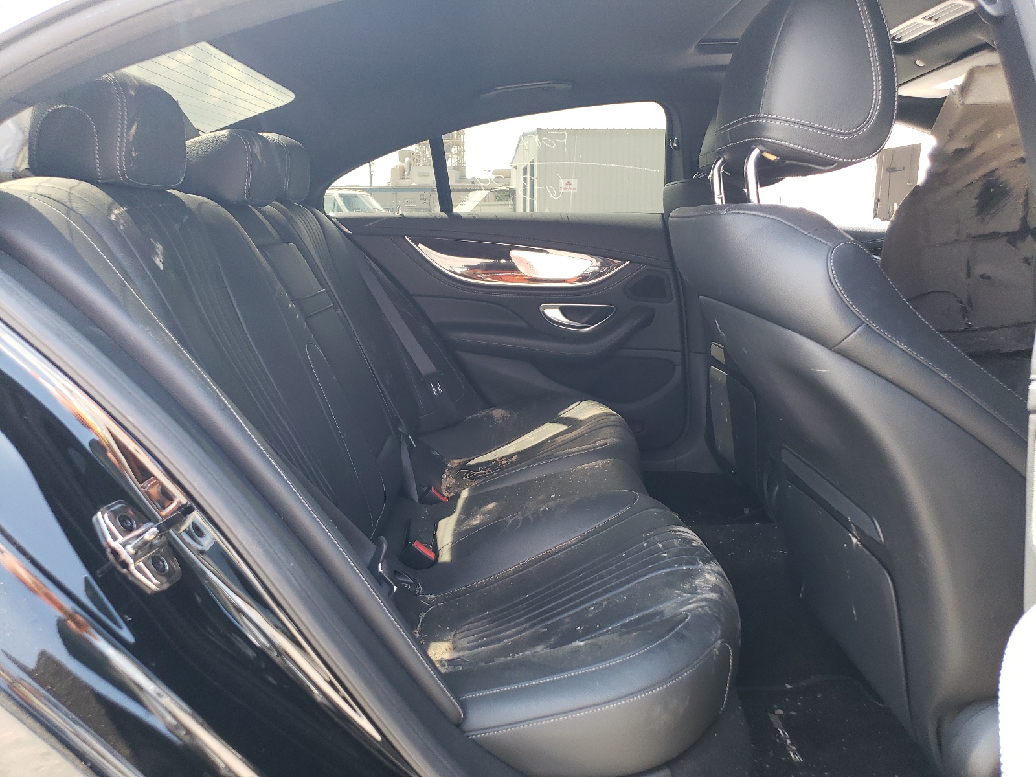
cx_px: 518
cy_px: 388
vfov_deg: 53.1
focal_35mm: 26
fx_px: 778
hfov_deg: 67.3
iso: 90
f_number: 1.5
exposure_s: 1/120
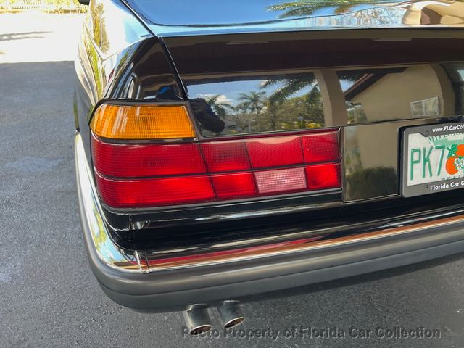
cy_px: 174
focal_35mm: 26
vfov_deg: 53.1
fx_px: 349
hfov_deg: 67.3
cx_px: 232
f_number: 1.5
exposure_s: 1/121
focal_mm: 5.7
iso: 50
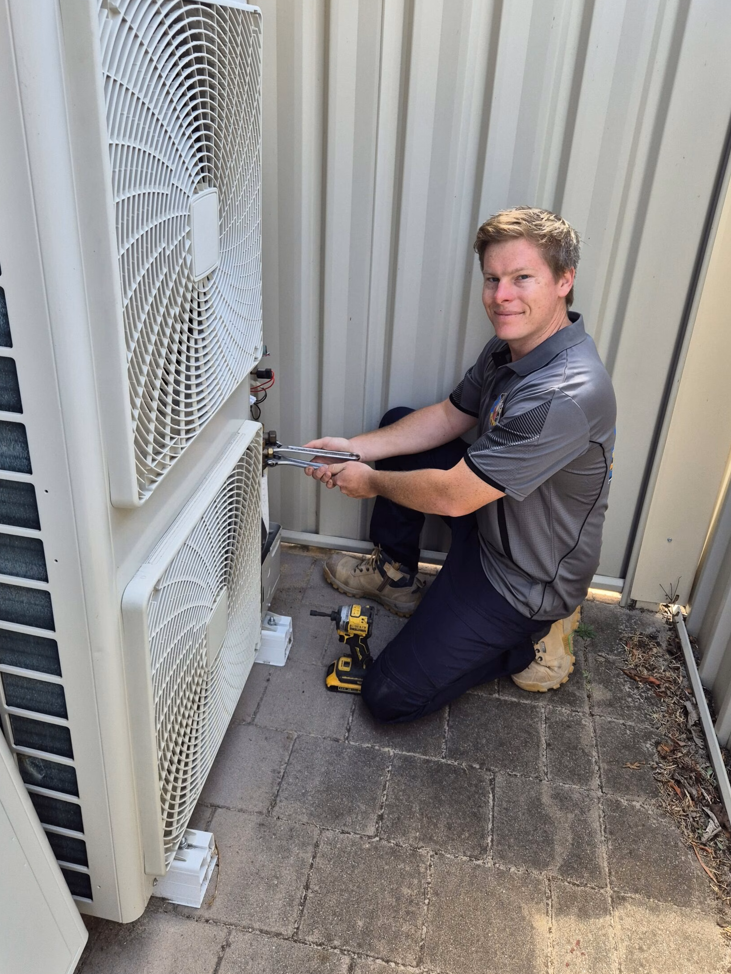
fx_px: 760
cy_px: 443
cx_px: 330
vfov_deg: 65.2
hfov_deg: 51.3
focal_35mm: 27
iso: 32
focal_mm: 5.4
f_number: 1.8
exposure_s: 1/180
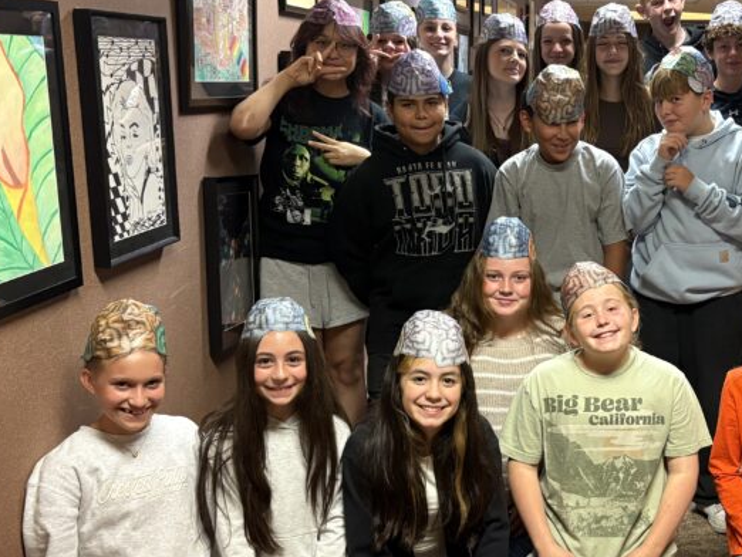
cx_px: 597
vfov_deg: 28.6
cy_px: 286
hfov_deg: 36.2
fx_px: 1094
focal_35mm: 51
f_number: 1.6
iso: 250
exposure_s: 1/60
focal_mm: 5.96
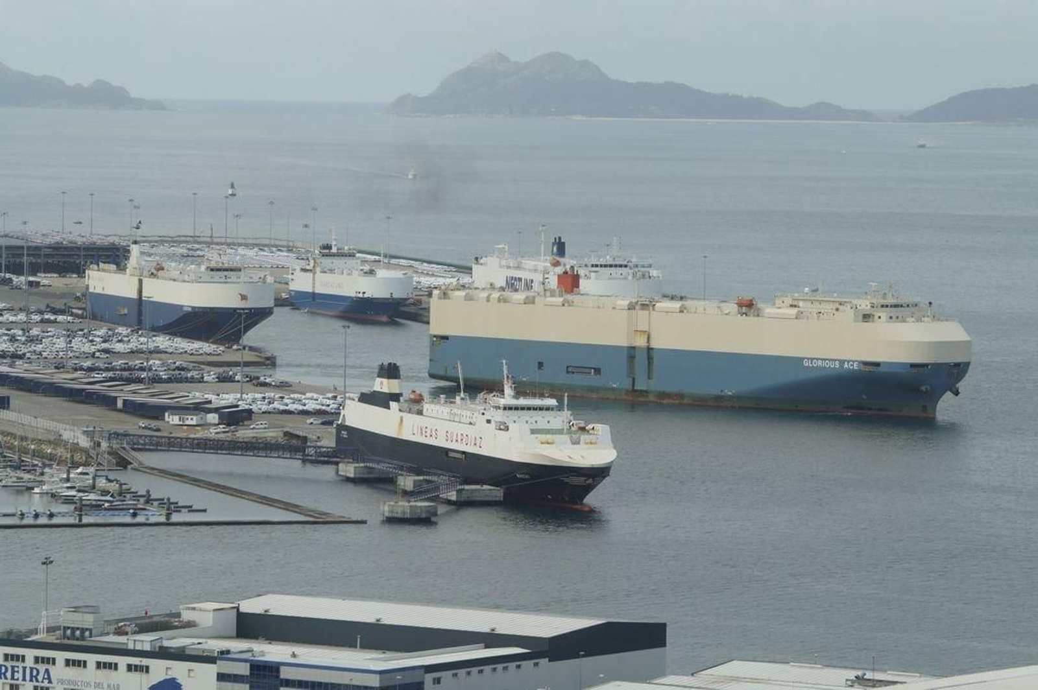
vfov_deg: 6.8
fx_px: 5834
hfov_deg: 10.2
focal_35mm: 202
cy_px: 345
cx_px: 519
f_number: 7.1
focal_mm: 135
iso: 200
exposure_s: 1/500
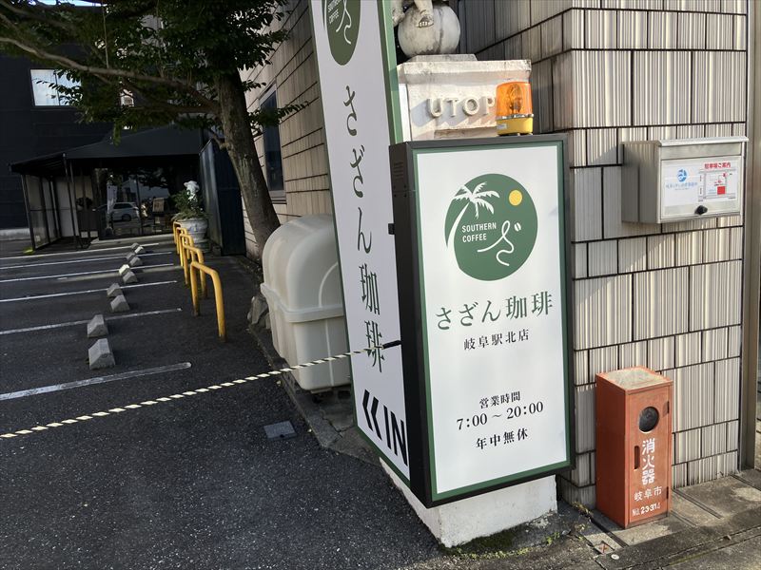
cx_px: 380
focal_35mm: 28
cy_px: 285
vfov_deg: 49.7
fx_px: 616
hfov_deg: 63.4
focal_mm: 3.99
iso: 32
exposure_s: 1/906
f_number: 1.8
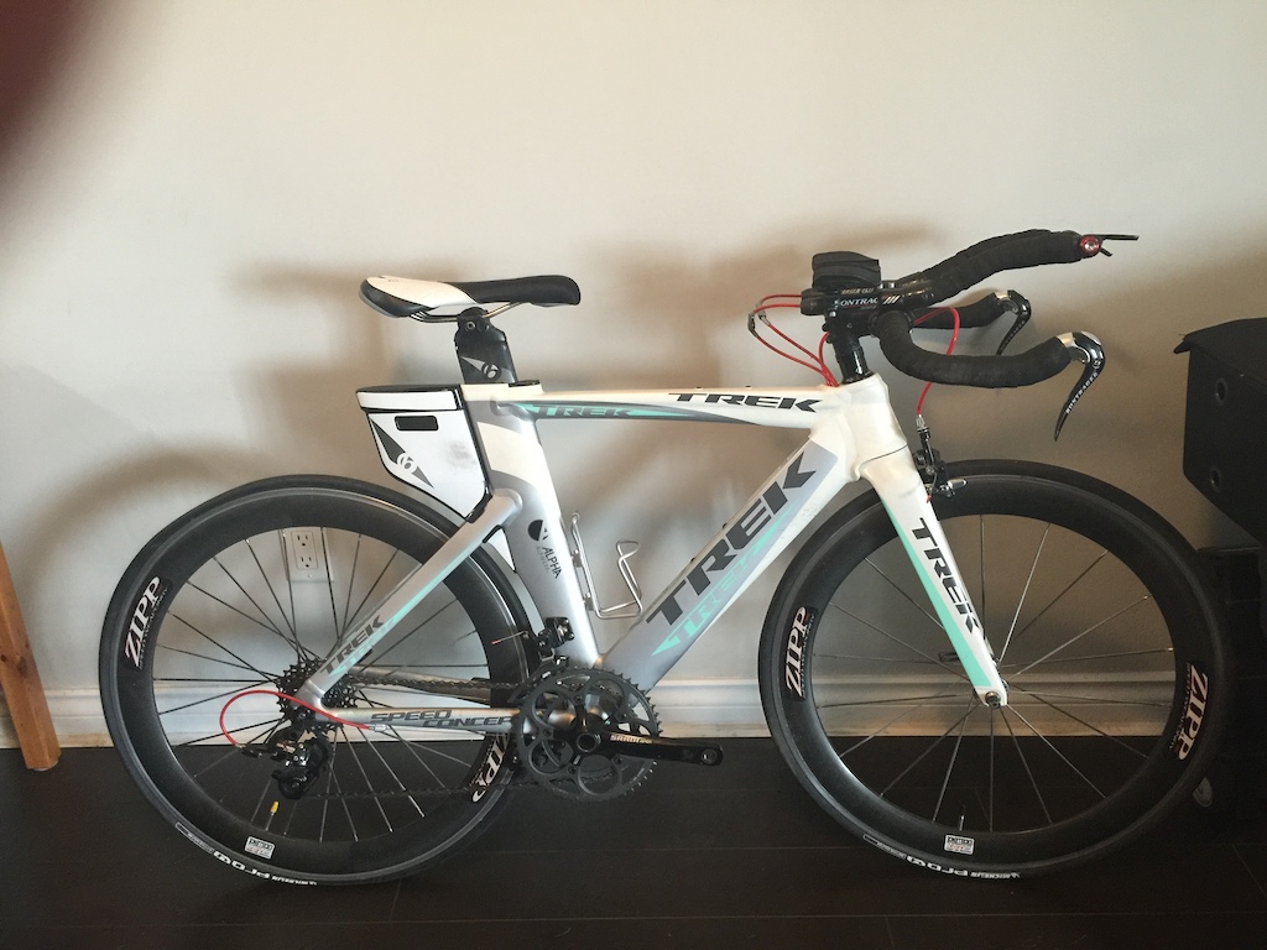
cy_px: 475
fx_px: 1061
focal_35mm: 29
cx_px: 634
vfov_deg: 48.2
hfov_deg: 61.7
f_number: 2.2
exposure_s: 1/15
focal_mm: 4.15
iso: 125
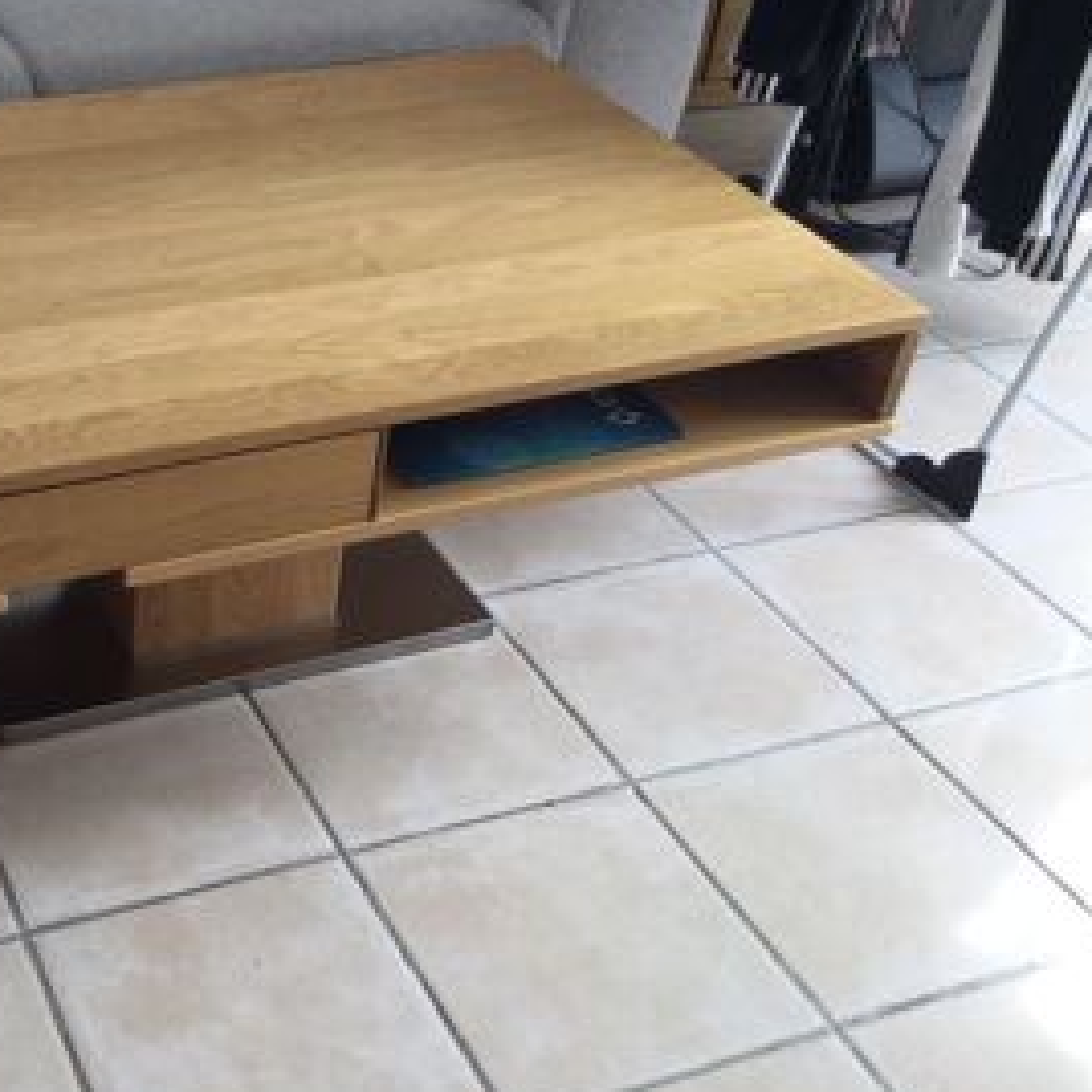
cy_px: 513
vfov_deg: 34.7
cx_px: 134
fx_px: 1749
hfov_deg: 33.1
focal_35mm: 49
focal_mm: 3.3
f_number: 2.4
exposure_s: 1/50
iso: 25
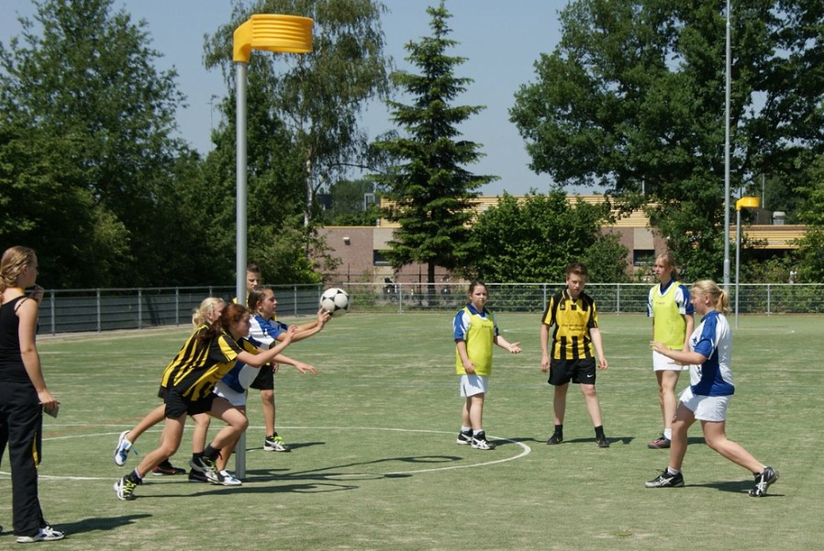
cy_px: 276
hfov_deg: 33.4
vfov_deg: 22.7
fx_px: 1374
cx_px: 412
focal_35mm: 60
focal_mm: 40
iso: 100
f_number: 8
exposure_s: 1/500
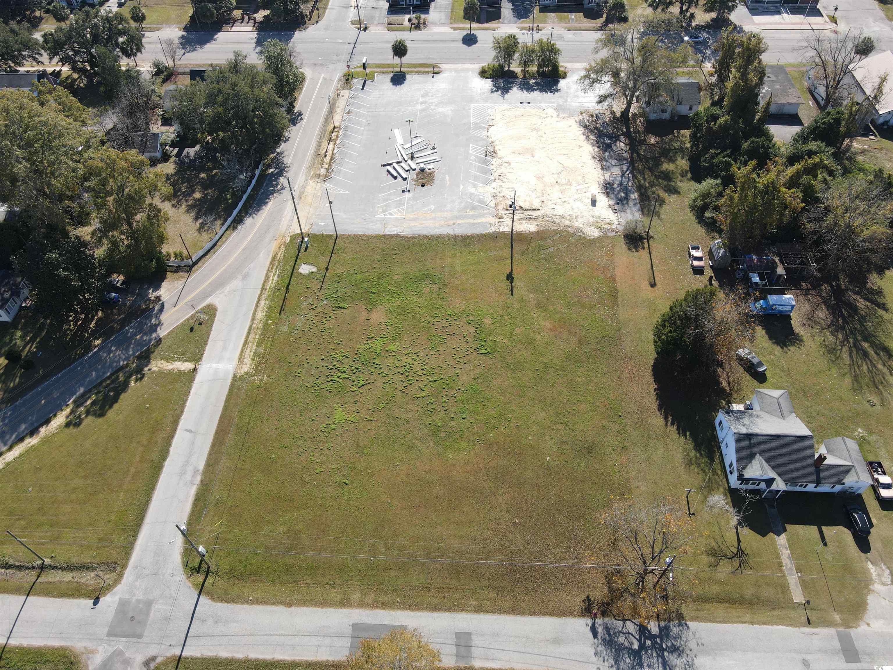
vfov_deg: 56.8
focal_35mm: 24
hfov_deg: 71.6
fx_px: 619
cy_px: 335
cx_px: 446
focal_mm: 4.5
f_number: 2.8
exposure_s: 1/320
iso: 100
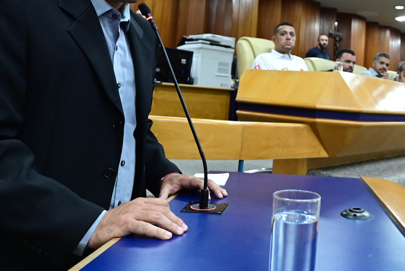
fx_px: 405
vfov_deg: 35.9
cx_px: 317
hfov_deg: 50.3
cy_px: 60
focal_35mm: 36
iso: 2500
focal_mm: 14
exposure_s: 1/125
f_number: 3.5
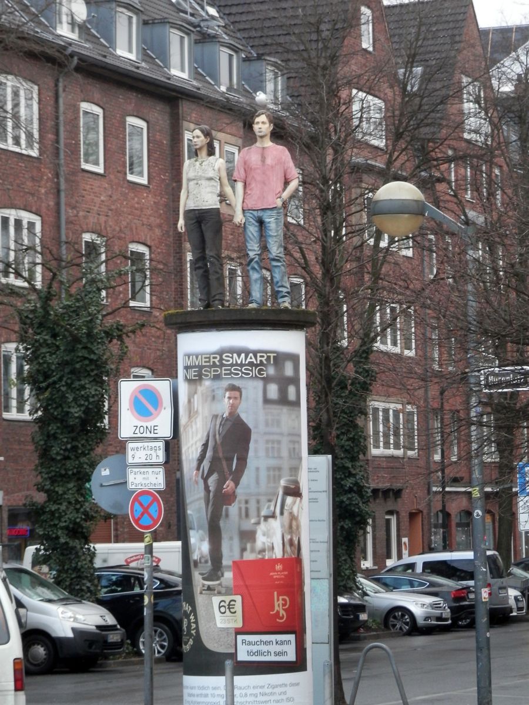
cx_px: 264
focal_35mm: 128
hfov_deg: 11.6
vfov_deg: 15.4
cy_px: 352
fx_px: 2608
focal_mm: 22.9
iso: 200
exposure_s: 1/60
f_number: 5.3
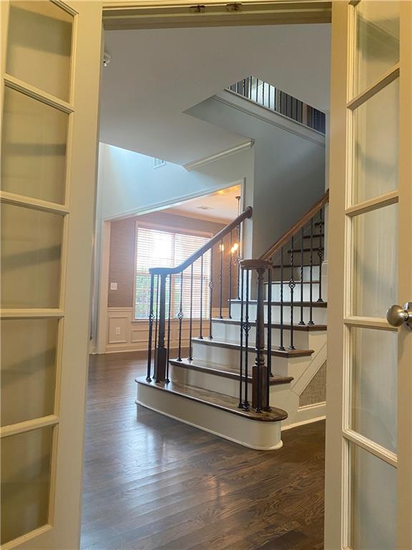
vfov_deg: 67.3
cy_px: 275
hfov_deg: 53.1
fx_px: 413
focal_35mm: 26
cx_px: 206
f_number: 1.8
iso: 160
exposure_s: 1/60
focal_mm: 4.25
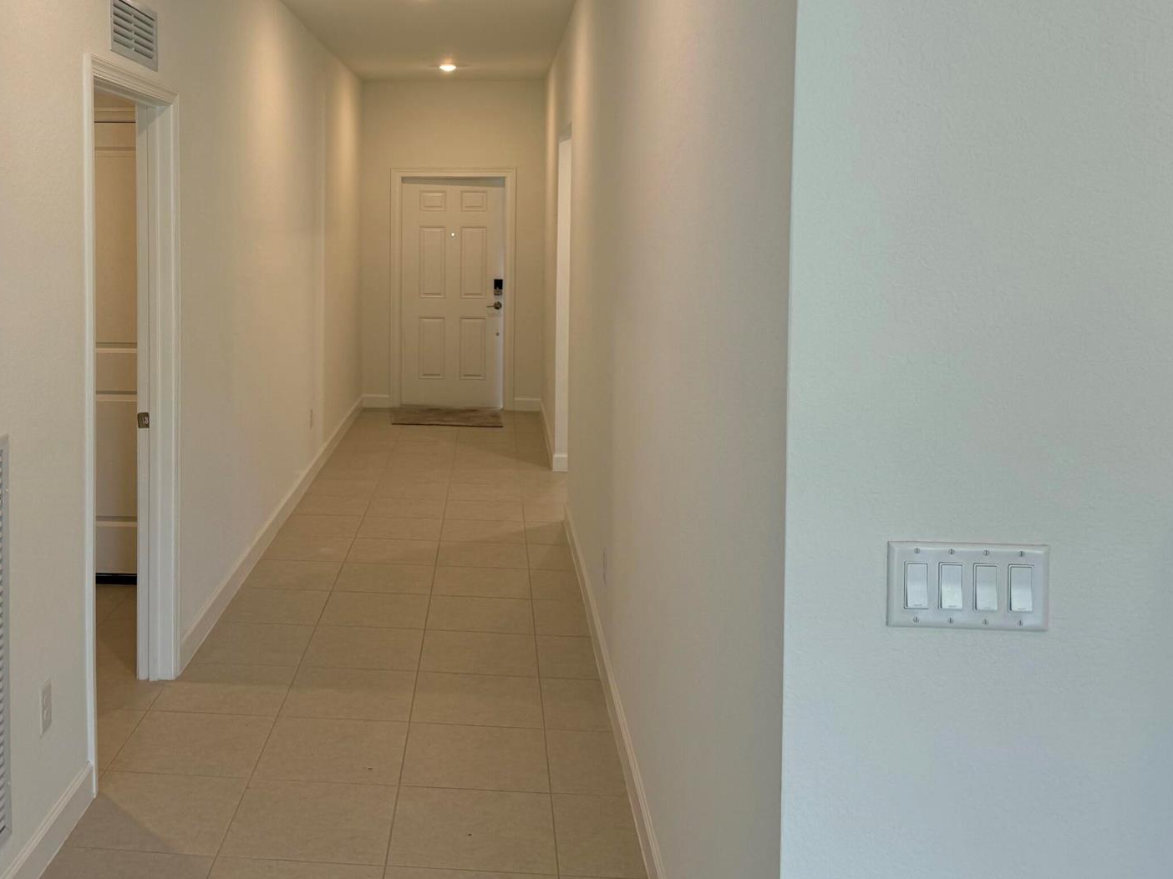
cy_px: 266
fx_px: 1186
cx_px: 366
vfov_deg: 40.0
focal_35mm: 35
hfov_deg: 51.4
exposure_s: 1/120
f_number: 1.78
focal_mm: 6.76
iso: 80
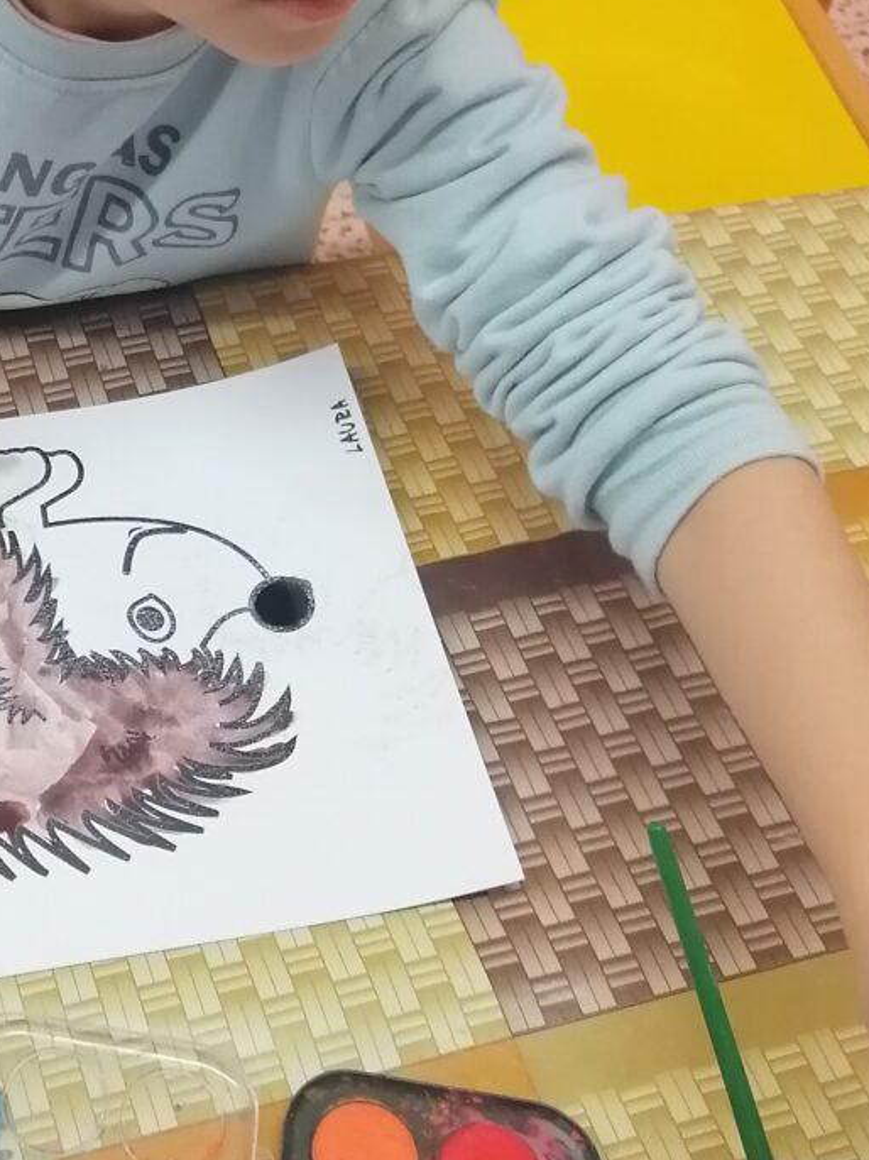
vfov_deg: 30.5
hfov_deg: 22.5
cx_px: 29
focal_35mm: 63
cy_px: 379
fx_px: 2110
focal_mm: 4.75
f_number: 1.8
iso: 320
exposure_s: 1/100
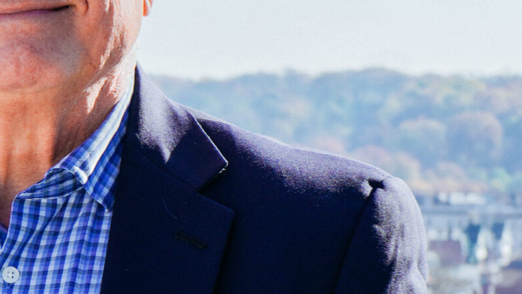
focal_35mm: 194
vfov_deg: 6.3
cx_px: -87
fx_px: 2685
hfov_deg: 10.9
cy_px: 211
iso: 100
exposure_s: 1/125
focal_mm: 57
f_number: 10
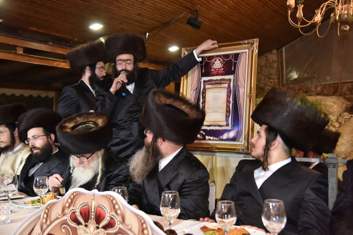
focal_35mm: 40
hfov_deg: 48.5
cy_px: 118
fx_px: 392
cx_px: 176
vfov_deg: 33.4
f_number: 4
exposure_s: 1/100
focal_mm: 40
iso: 1600
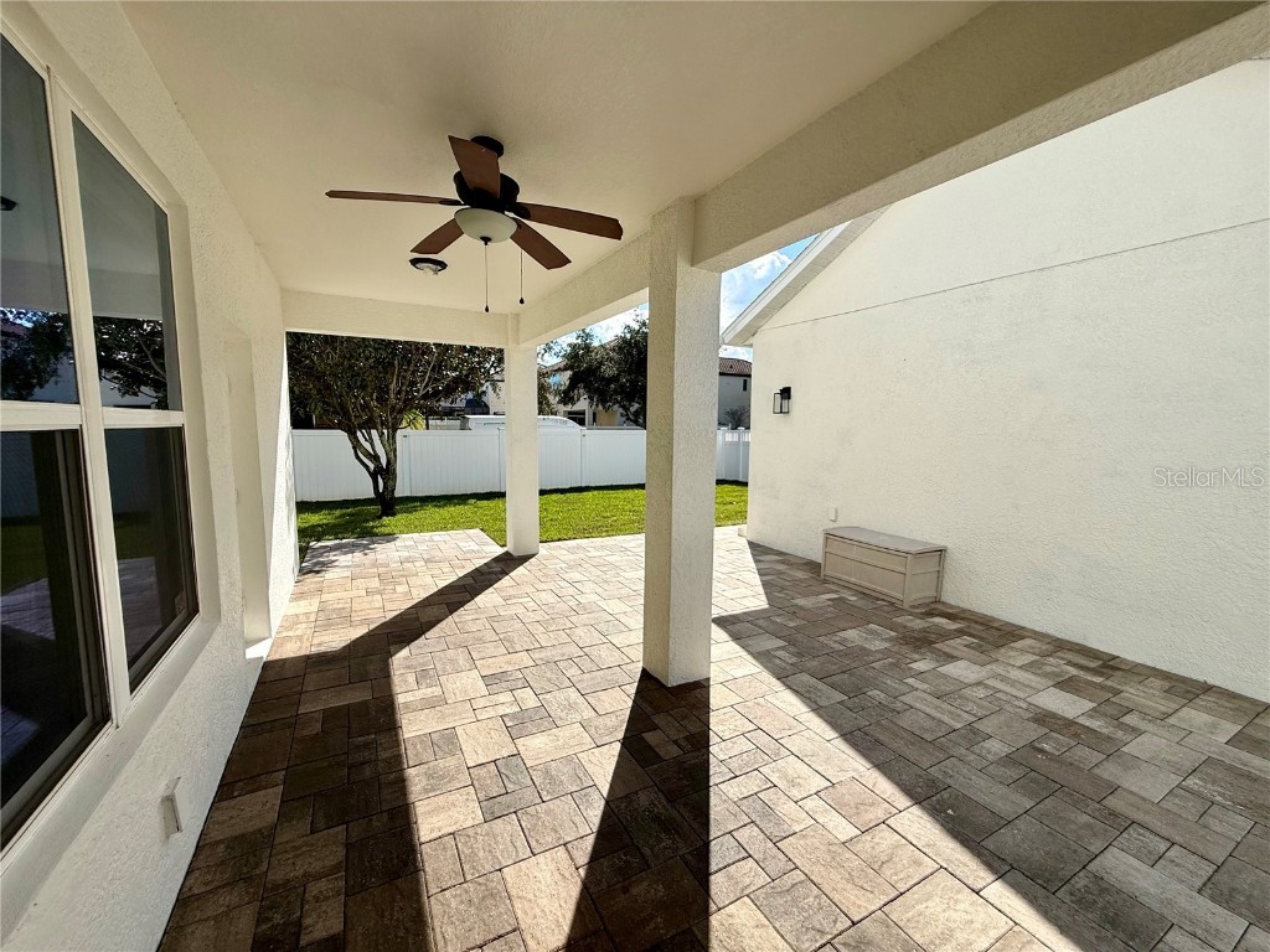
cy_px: 476
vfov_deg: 85.7
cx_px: 635
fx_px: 514
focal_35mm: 14
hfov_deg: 102.1
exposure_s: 1/2611
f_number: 2.2
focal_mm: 2.22
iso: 50
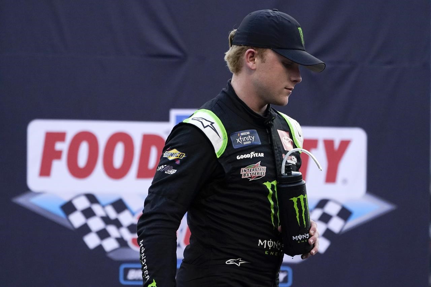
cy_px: 144
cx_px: 216
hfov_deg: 9.3
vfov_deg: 6.2
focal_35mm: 221
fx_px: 2645
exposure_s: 1/1000
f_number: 5.6
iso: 2500
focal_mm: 221
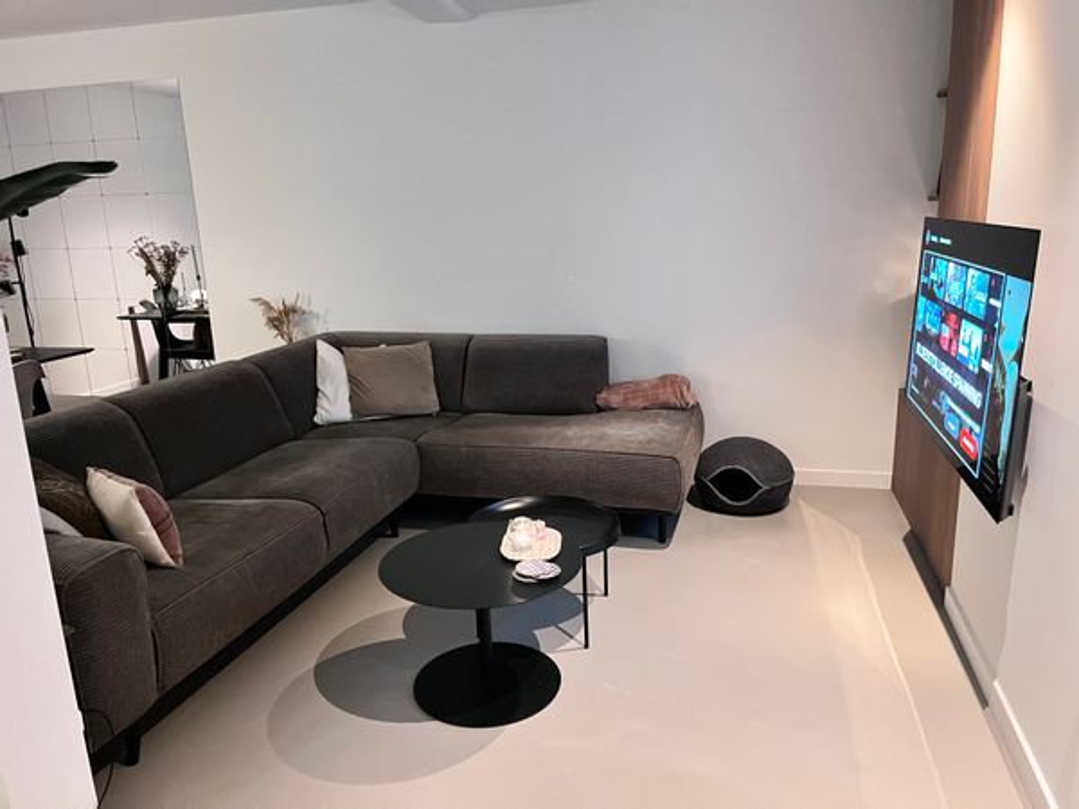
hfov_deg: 67.3
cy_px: 404
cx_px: 540
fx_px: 810
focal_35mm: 26
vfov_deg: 53.1
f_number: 1.6
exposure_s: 1/20
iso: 1000
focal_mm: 5.1
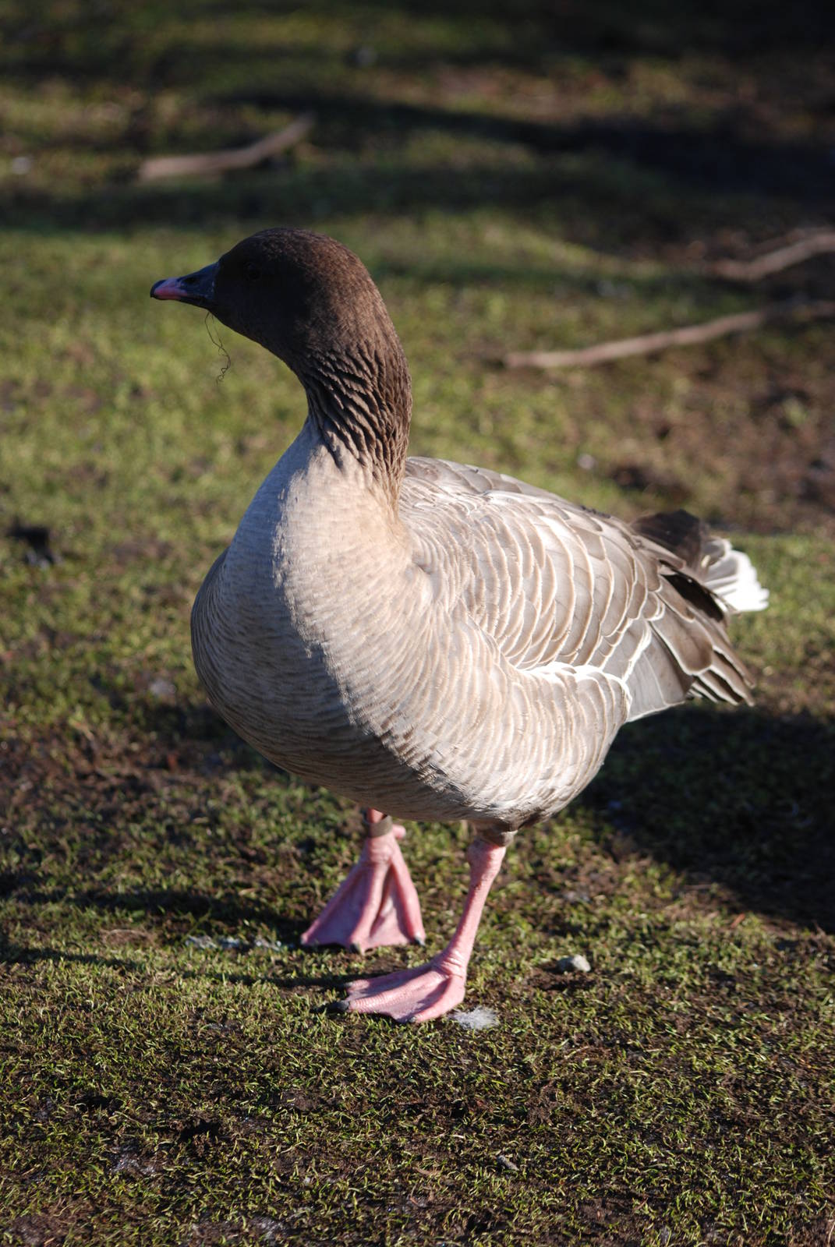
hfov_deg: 9.2
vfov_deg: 13.7
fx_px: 5204
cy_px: 624
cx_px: 418
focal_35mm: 150
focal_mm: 100
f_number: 5.6
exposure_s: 1/500
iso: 200
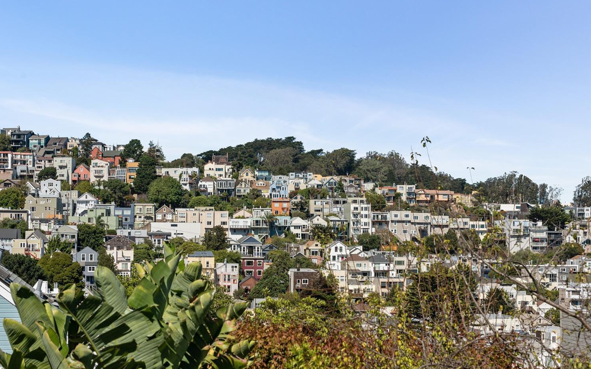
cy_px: 197
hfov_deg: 28.6
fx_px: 1160
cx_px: 294
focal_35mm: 72
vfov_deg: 18.1
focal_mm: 70
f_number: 9
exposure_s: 1/320
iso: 100
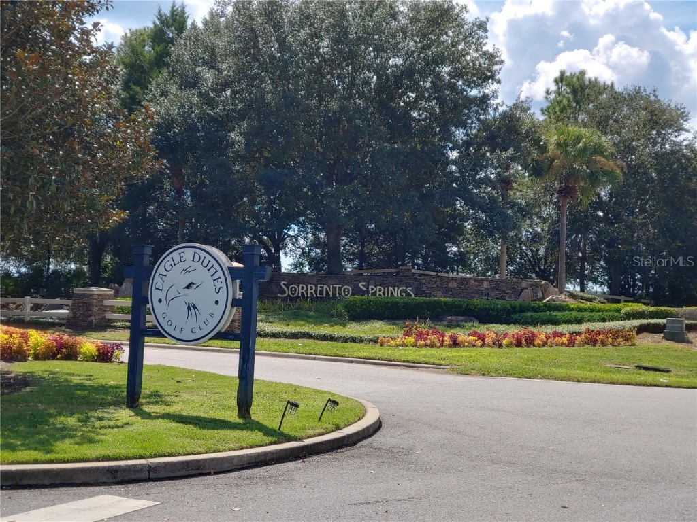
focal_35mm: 50
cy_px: 261
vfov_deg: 29.1
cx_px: 348
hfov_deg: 38.2
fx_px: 1007
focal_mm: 5.88
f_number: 2.4
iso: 50
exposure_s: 1/312
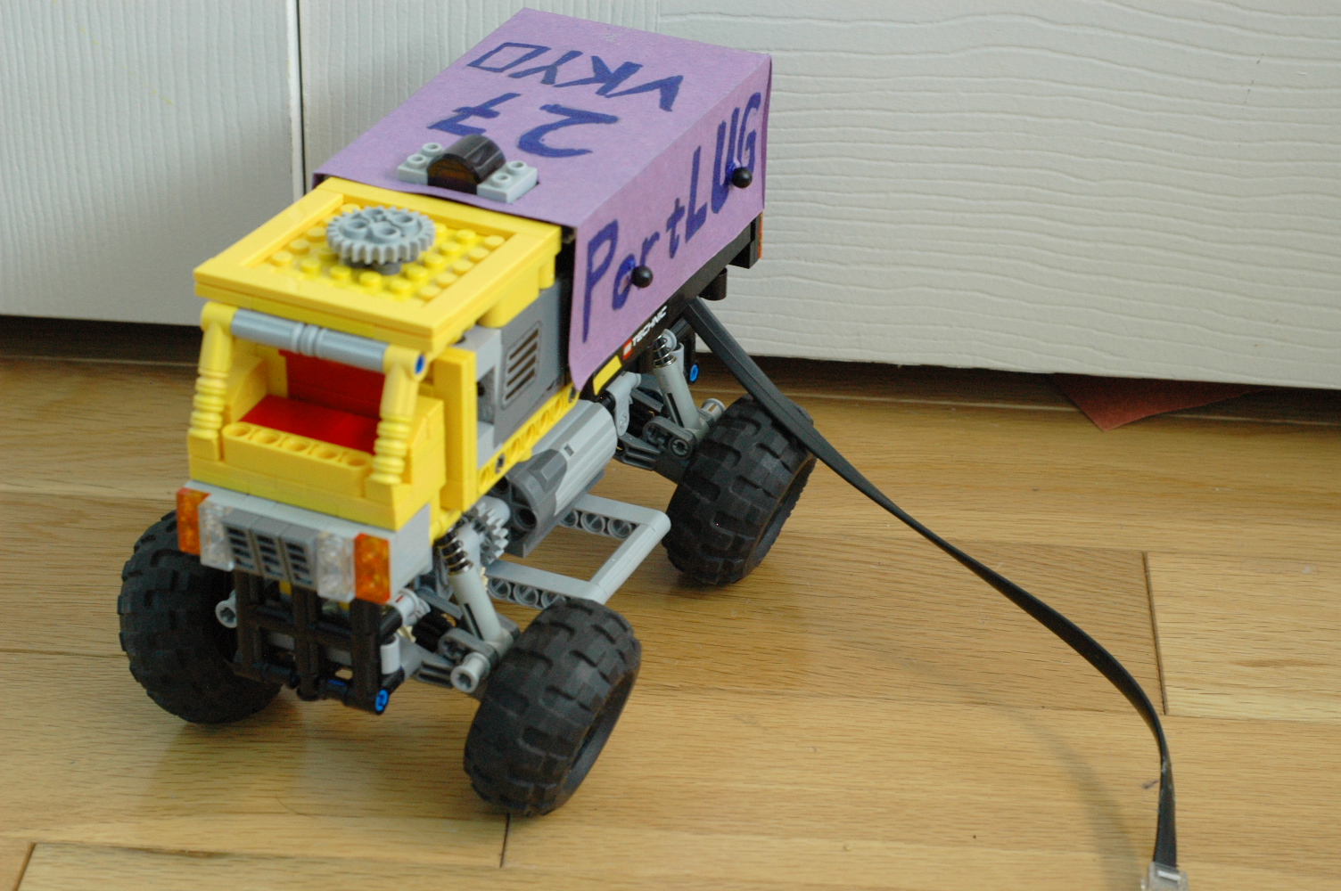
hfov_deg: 27.0
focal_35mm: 75
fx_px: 2791
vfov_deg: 18.1
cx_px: 670
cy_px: 446
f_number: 8
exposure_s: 1/5
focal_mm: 50
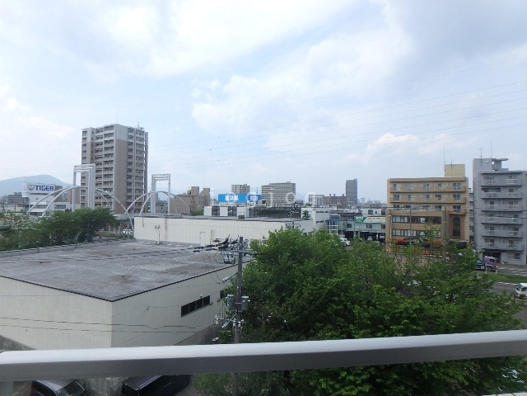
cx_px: 264
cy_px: 198
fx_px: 320
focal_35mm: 21
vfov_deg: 63.4
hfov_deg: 79.0
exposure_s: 1/400
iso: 125
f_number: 6
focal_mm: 3.7
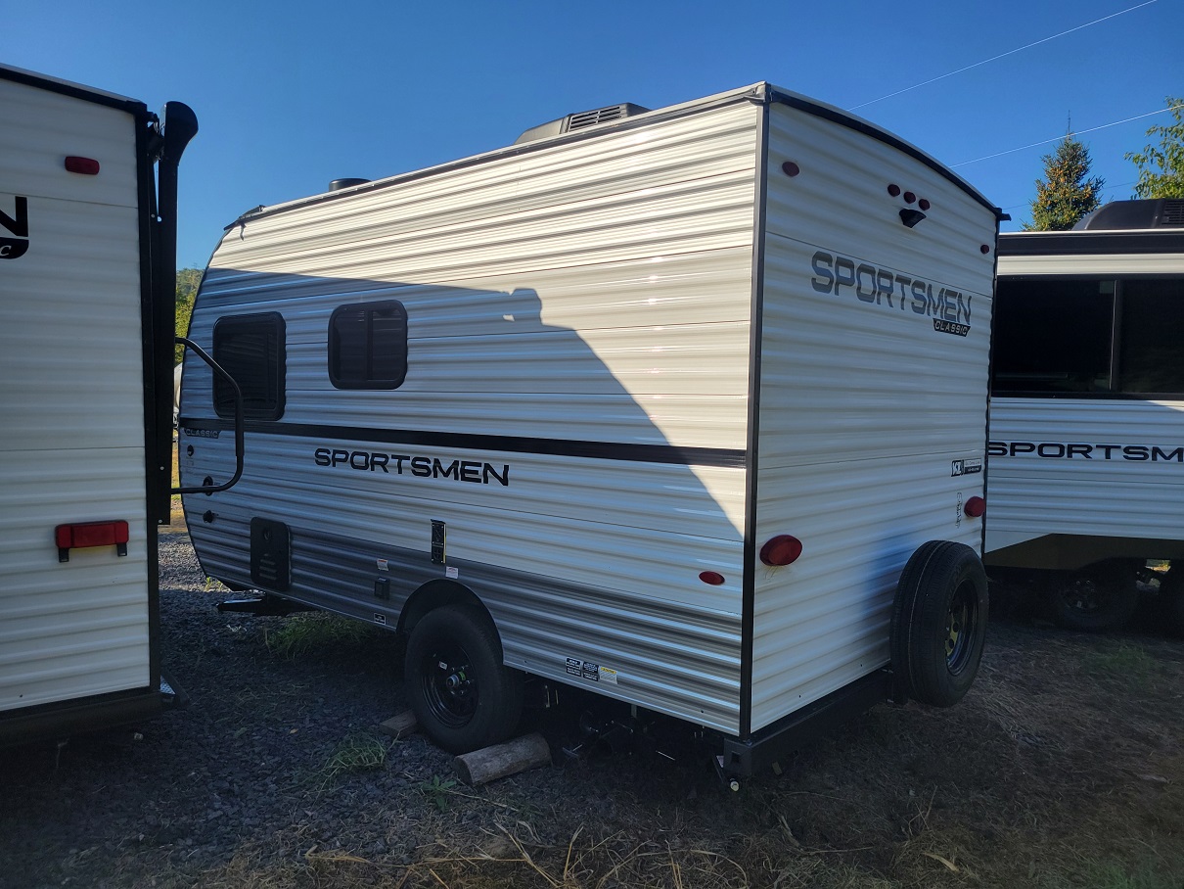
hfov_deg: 67.3
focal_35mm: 26
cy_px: 444
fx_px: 889
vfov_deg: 53.1
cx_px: 592
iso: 40
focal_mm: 5.4
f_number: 1.8
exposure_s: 1/1785
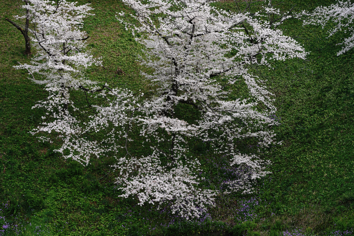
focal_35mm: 70
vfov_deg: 19.5
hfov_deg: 28.8
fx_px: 688
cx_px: 177
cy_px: 118
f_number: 5.6
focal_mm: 70
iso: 100
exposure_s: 1/80
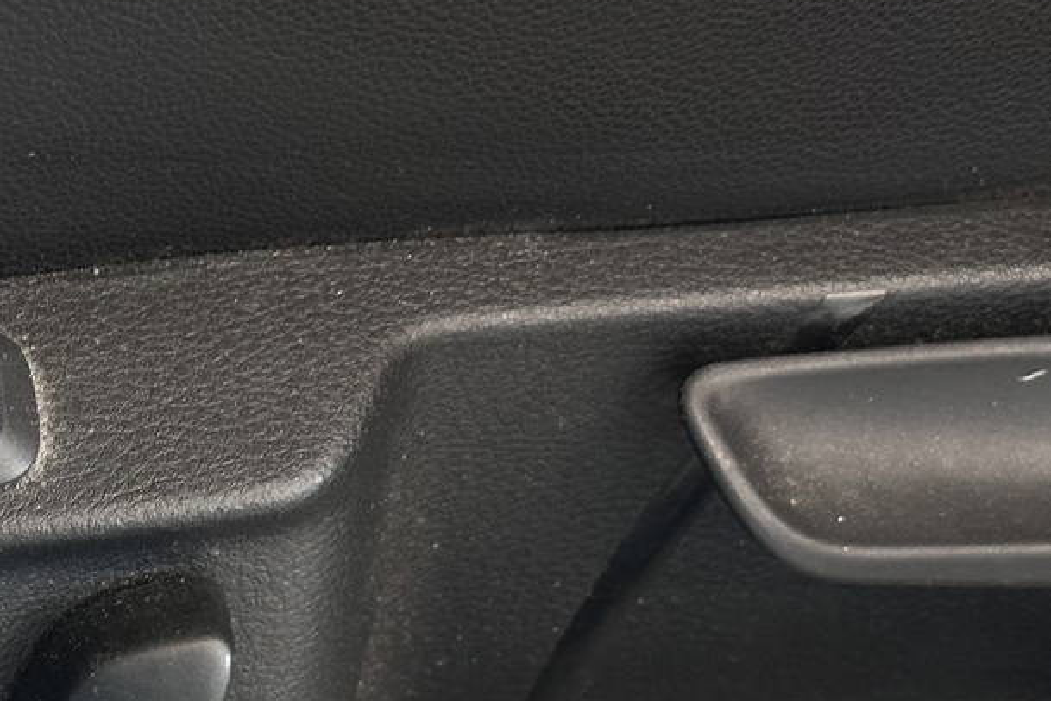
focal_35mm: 118
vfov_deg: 11.5
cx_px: -69
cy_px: 616
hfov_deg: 16.9
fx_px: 3445
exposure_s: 1/33
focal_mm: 6.86
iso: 200
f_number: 1.78
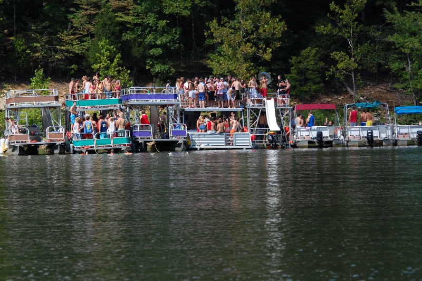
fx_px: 2635
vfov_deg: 6.1
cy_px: 140
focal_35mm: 225
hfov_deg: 9.2
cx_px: 211
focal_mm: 150
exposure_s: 1/2500
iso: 800
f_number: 6.3
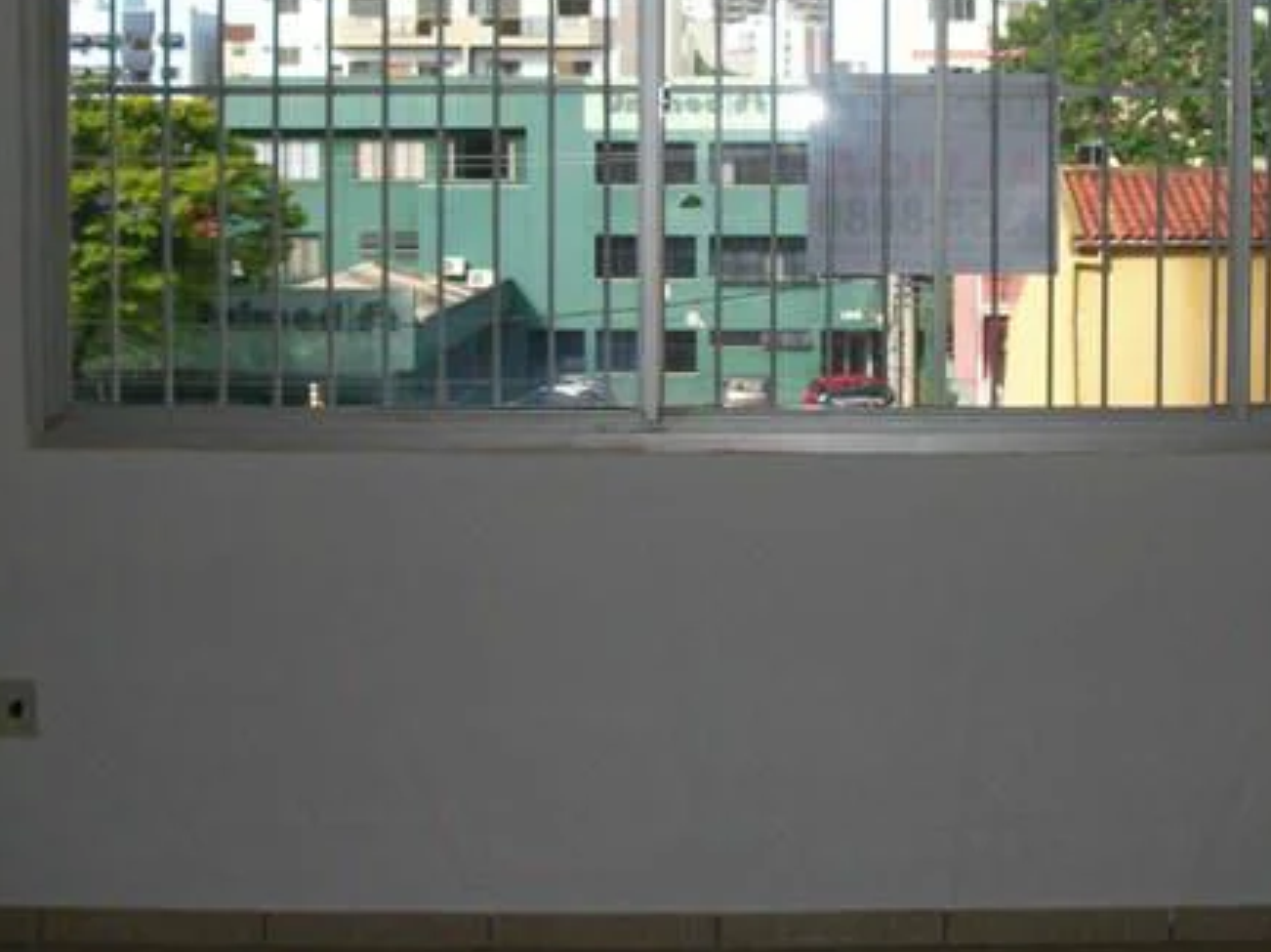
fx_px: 2165
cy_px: 226
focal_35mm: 59
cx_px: 840
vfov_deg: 24.5
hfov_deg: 32.5
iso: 80
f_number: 2.9
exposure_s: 1/500
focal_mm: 5.7
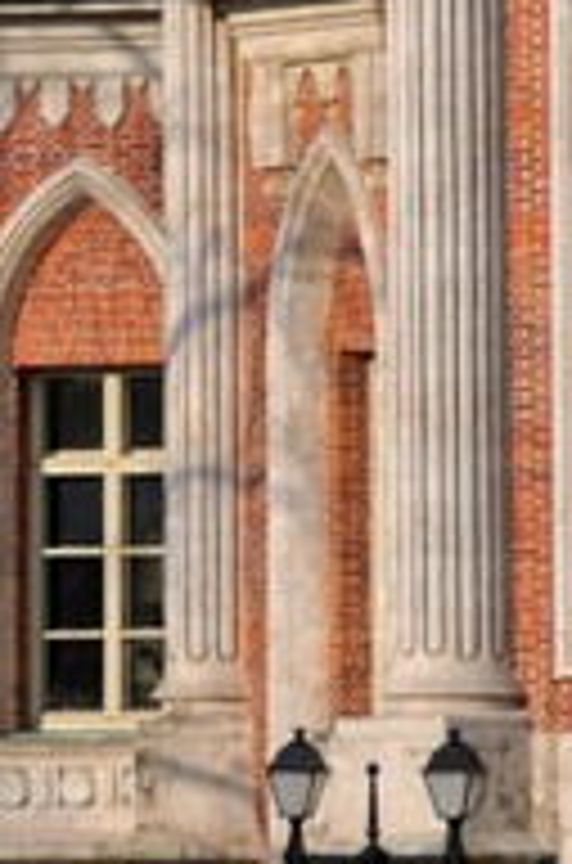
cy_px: -392
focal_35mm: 844
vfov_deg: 2.4
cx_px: 840
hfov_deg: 1.6
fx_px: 20224
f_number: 7.1
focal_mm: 120
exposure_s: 1/500
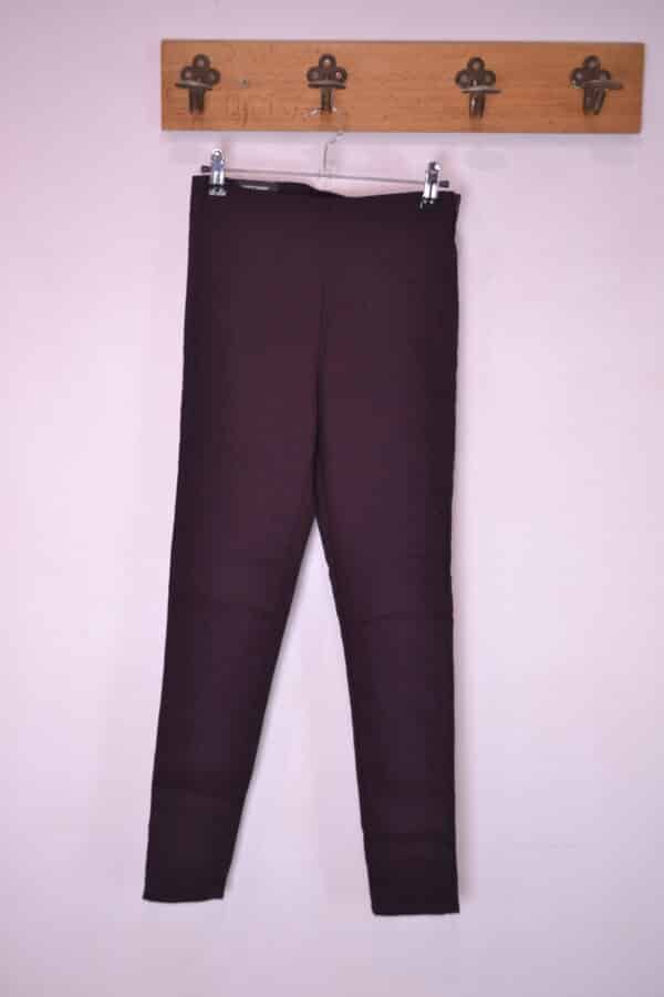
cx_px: 332
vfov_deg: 57.2
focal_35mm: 33
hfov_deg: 40.0
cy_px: 498
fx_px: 913
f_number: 3.8
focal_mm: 22
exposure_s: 1/25
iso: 200
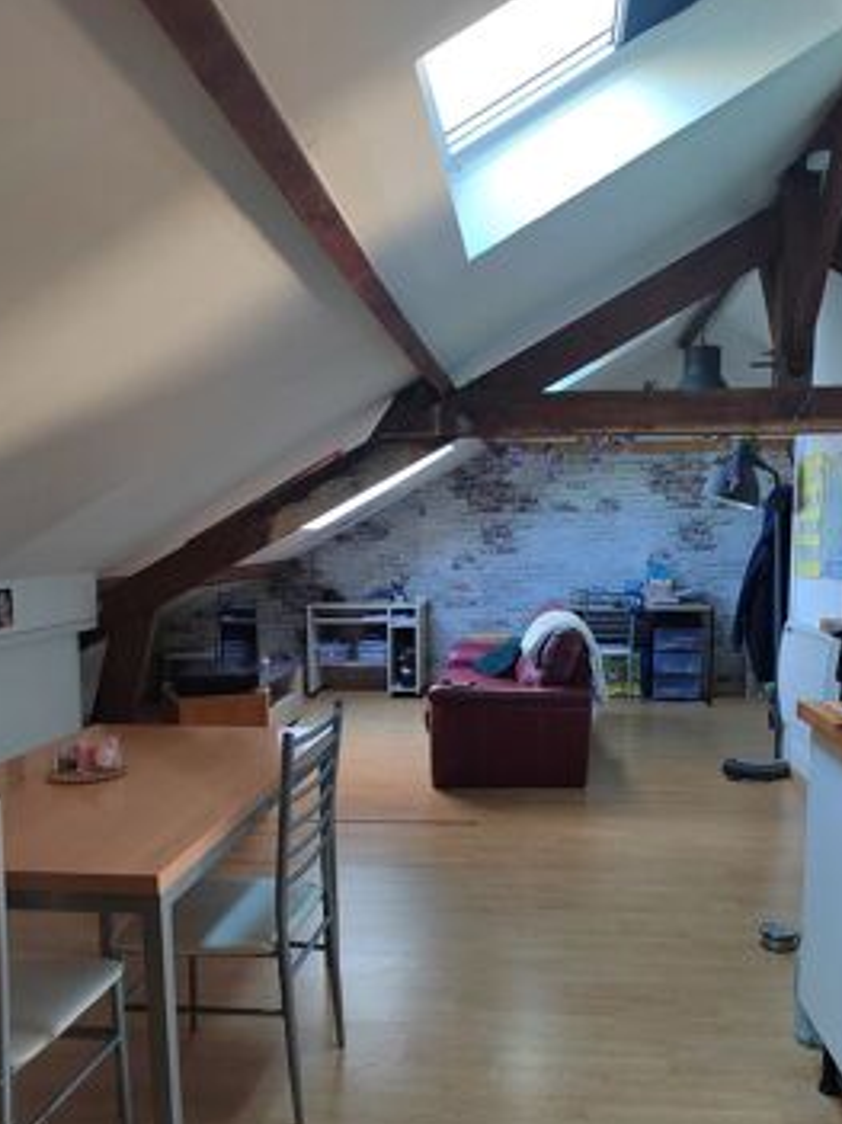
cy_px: 648
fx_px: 909
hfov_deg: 49.6
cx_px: 461
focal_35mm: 28
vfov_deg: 63.1
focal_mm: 5.52
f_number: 1.9
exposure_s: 1/50
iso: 981
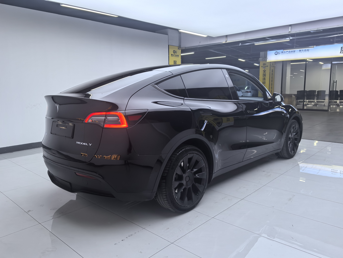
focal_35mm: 27
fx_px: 268
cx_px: 172
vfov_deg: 51.4
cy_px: 129
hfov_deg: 65.3
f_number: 2
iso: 250
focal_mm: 6.35
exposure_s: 1/1224
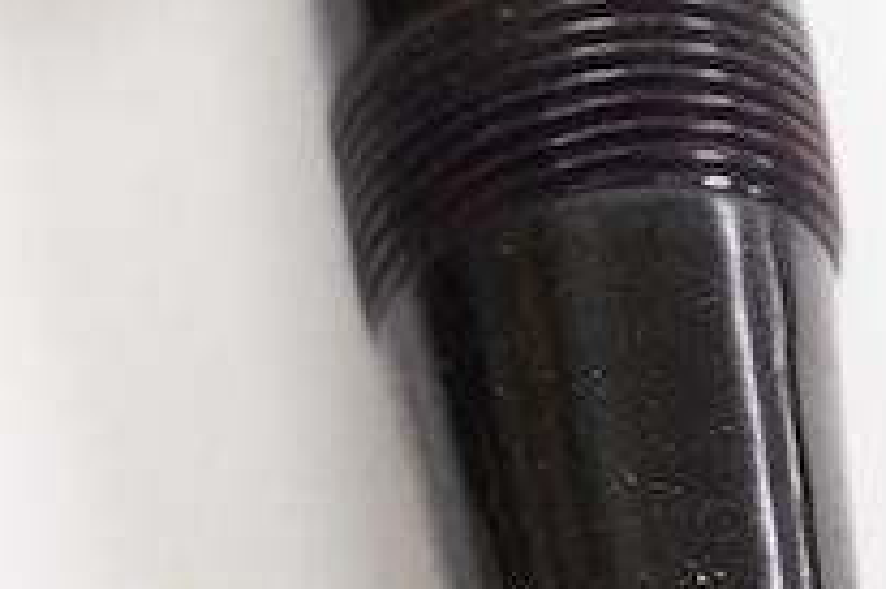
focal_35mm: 246
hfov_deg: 8.2
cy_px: 671
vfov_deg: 5.6
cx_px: -484
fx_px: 6049
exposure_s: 1/100
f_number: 10
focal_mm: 30
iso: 2500
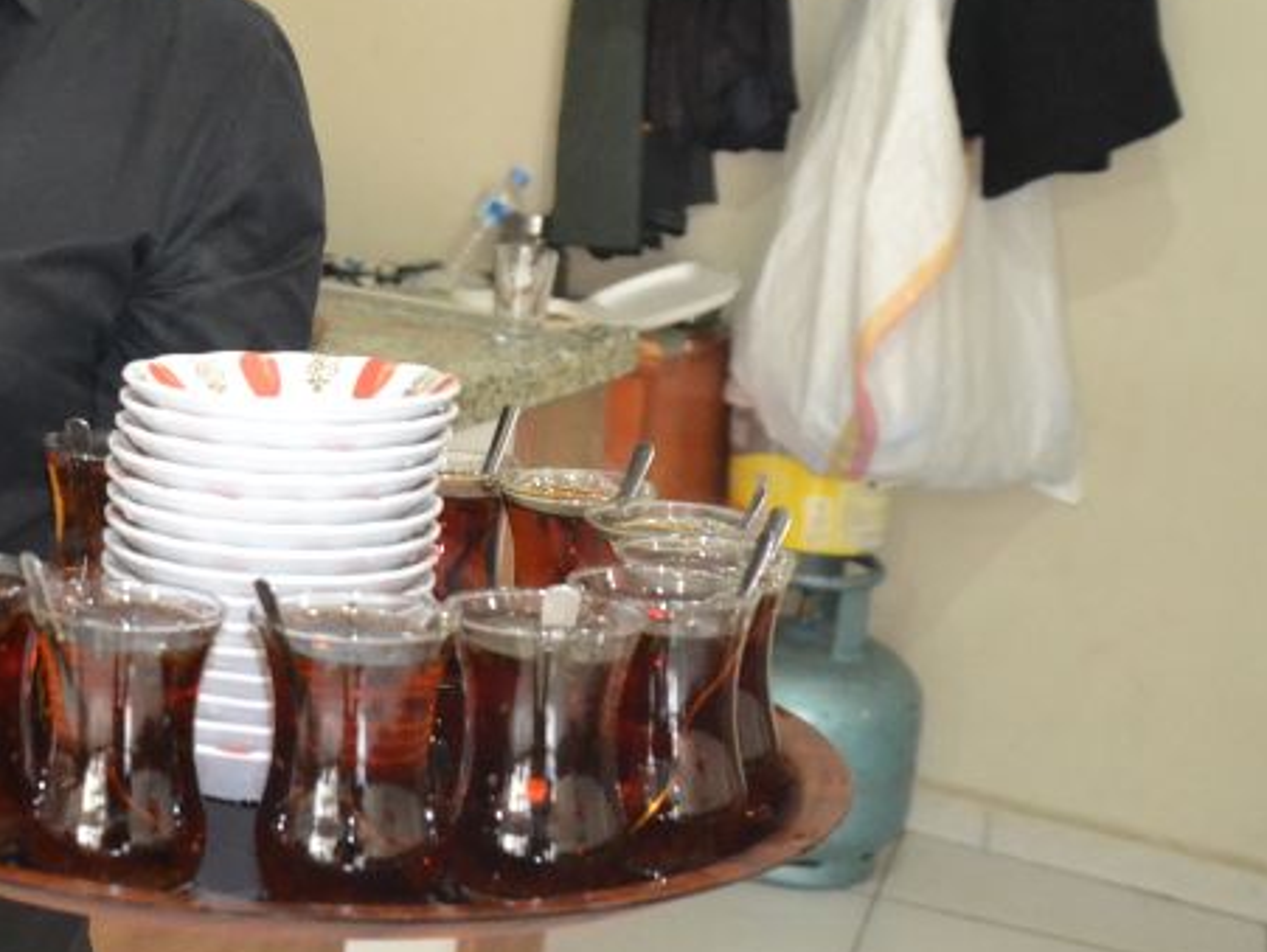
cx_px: -171
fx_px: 2528
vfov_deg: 20.9
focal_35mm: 69
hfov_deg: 25.8
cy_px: 115
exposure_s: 1/60
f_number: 3.5
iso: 3200
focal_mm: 20
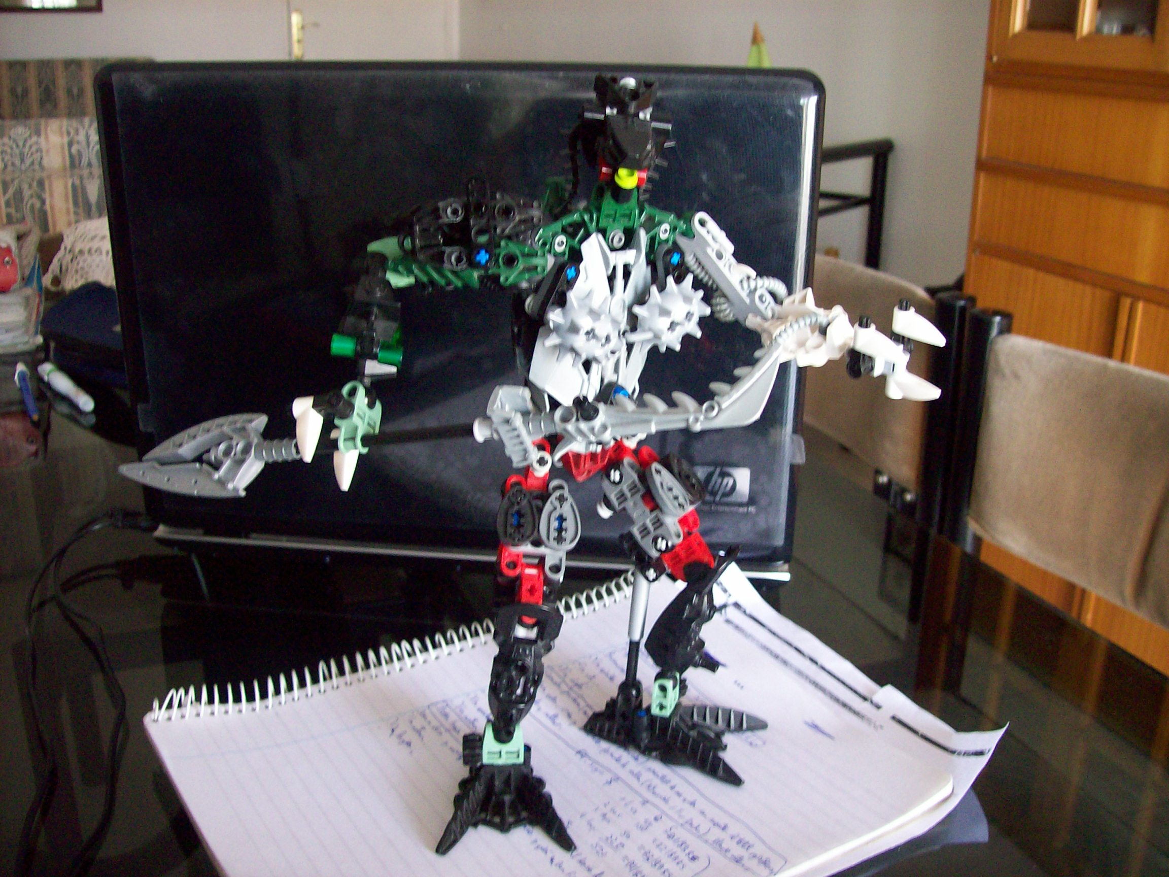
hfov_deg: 51.4
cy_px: 438
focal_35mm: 36
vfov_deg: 39.7
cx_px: 584
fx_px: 1216
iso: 160
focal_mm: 6
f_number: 2.7
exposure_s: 1/8
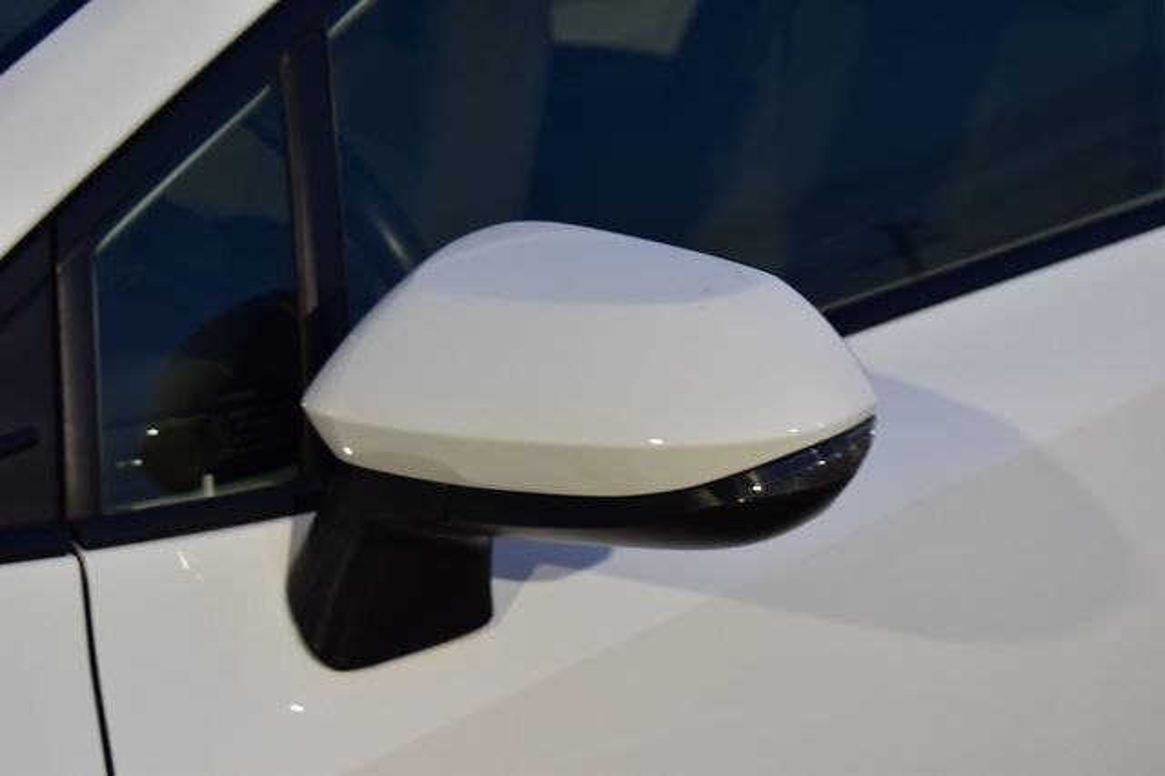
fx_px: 2523
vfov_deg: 17.5
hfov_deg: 26.0
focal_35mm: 78
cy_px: 388
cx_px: 582
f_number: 6.3
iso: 560
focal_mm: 52
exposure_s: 1/15
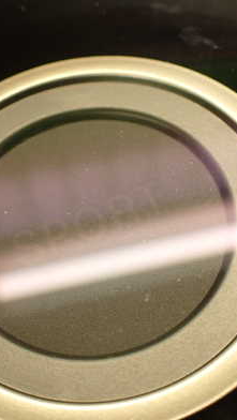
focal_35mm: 50
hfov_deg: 23.8
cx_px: 60
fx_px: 558
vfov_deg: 41.3
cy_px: 215
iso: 320
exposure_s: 1/30
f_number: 2.3
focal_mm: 5.4
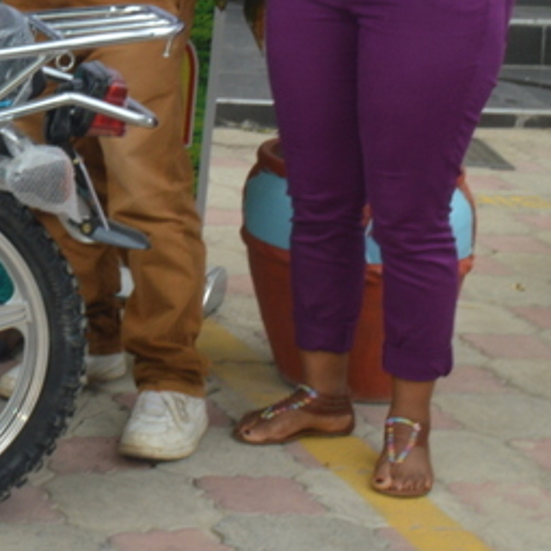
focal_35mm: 128
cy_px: -183
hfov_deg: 12.4
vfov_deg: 13.2
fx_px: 2300
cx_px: -454
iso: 200
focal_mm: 25
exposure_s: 1/25
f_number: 22
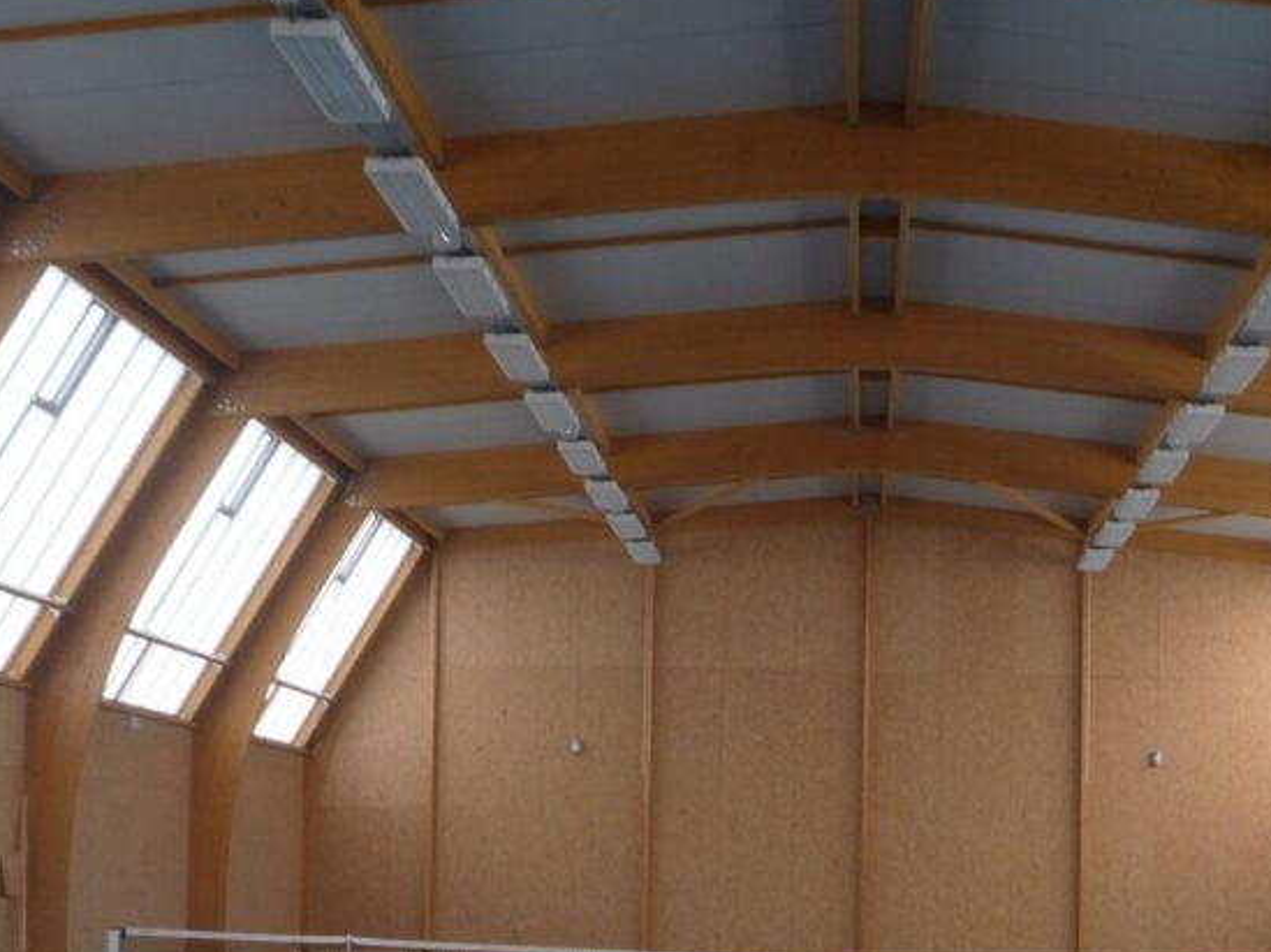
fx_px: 2055
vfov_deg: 25.4
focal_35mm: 56
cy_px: 836
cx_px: 843
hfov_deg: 34.1
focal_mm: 5.2
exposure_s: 1/80
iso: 100
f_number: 3.3
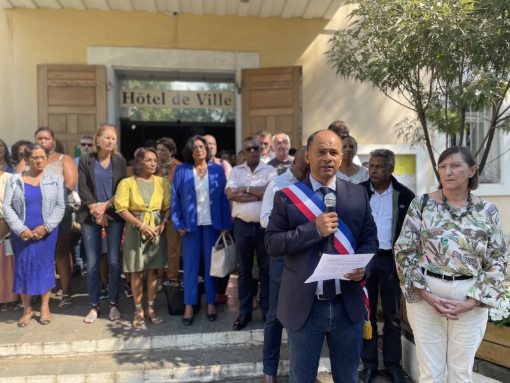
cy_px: 192
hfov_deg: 67.3
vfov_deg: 53.1
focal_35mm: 26
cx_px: 255
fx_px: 383
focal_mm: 4.2
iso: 50
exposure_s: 1/749
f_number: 1.6
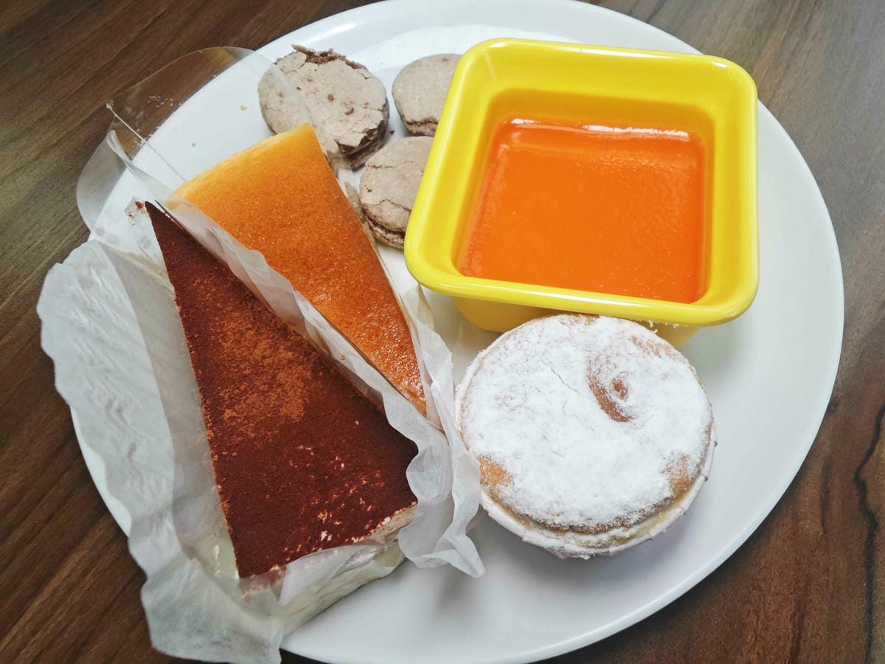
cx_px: 442
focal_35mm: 23
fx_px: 588
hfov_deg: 73.9
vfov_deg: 58.9
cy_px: 332
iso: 100
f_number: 1.8
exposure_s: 1/120
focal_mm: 2.03
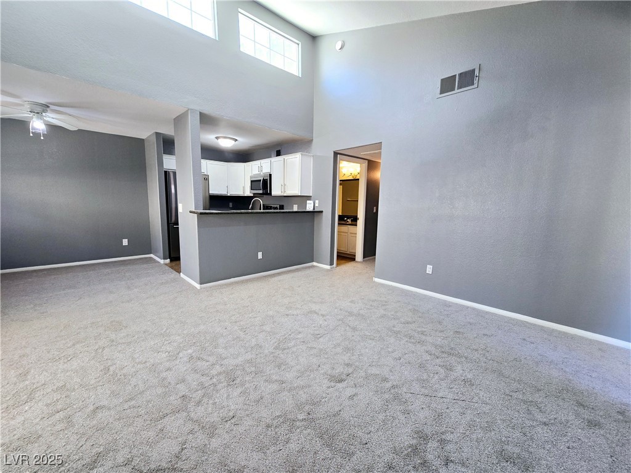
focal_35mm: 13
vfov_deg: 89.9
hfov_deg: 106.2
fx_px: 237
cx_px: 316
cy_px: 236
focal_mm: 2.2
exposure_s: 1/60.2
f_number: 2.2
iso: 80
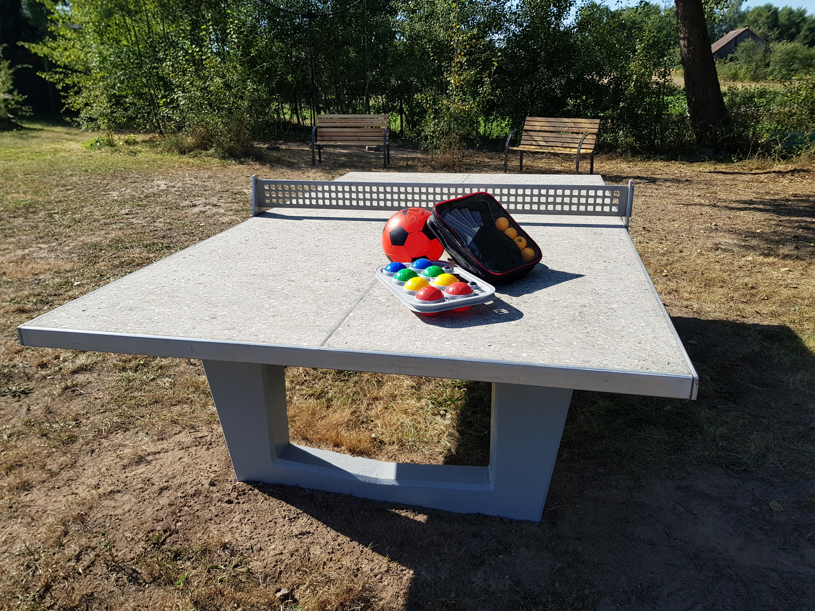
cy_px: 306
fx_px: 612
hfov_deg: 67.3
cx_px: 408
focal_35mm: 26
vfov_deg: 53.1
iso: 40
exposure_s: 1/1728
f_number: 1.7
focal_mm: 4.2
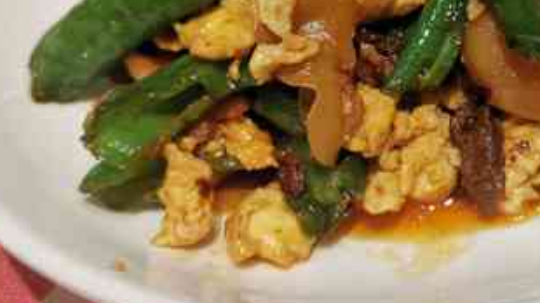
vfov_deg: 18.5
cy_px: 32
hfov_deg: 32.4
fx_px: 916
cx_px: 390
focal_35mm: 64
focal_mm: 5.5
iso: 80
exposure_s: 1/100
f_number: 1.8
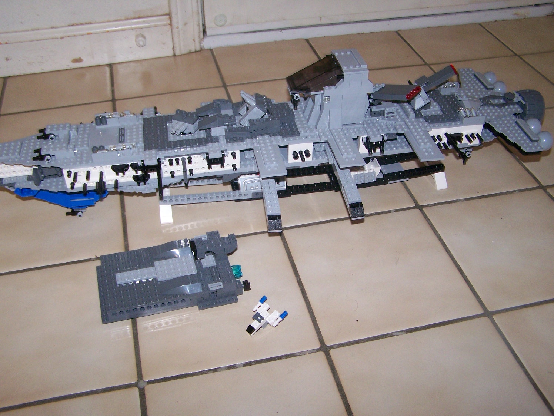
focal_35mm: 38
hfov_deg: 49.0
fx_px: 608
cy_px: 208
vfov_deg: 37.7
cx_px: 277
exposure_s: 1/60
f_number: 2.8
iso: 160
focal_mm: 6.3
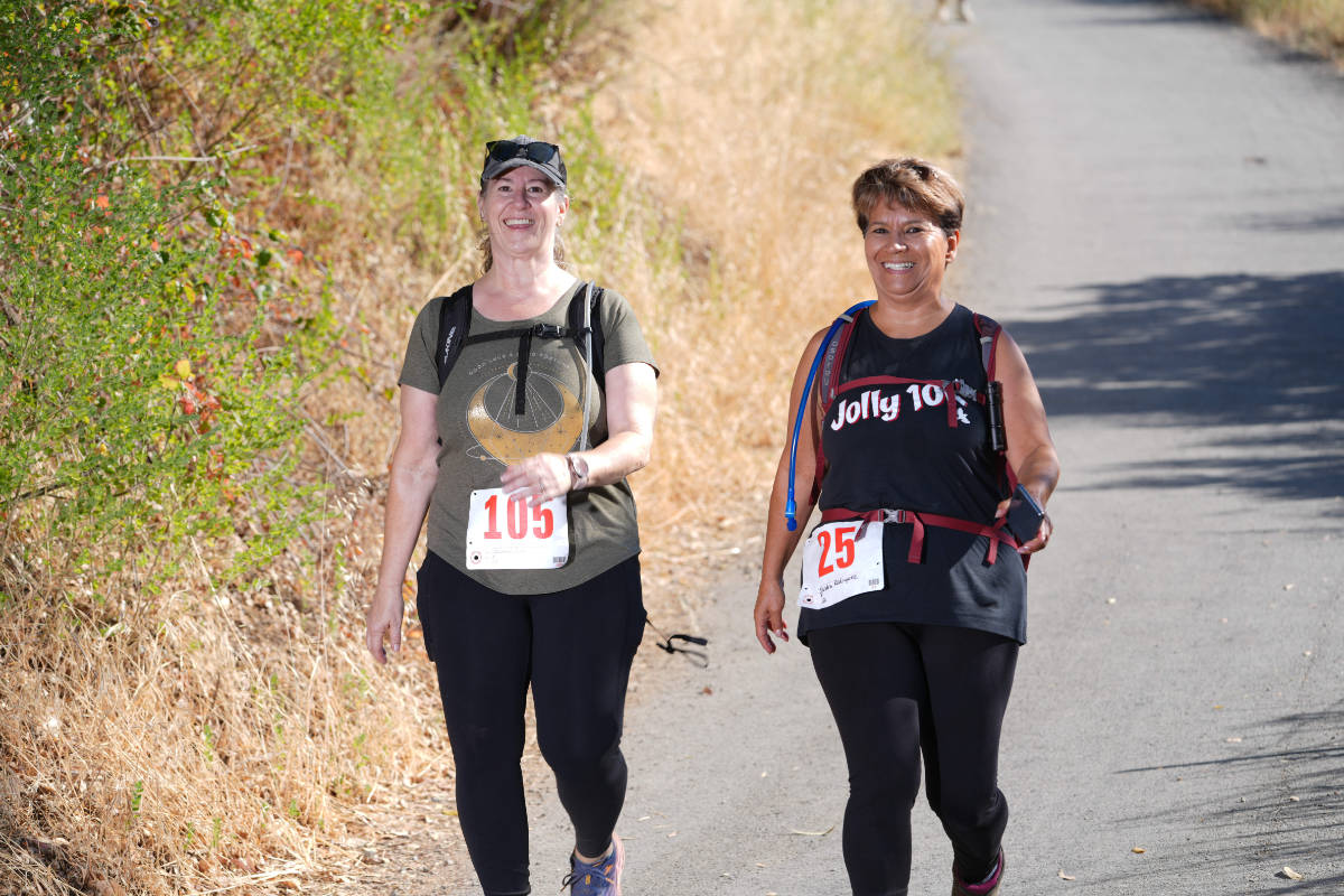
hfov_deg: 16.3
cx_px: 672
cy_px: 448
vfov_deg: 10.9
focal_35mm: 126
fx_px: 4704
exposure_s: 1/200
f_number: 4.5
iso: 50
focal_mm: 126
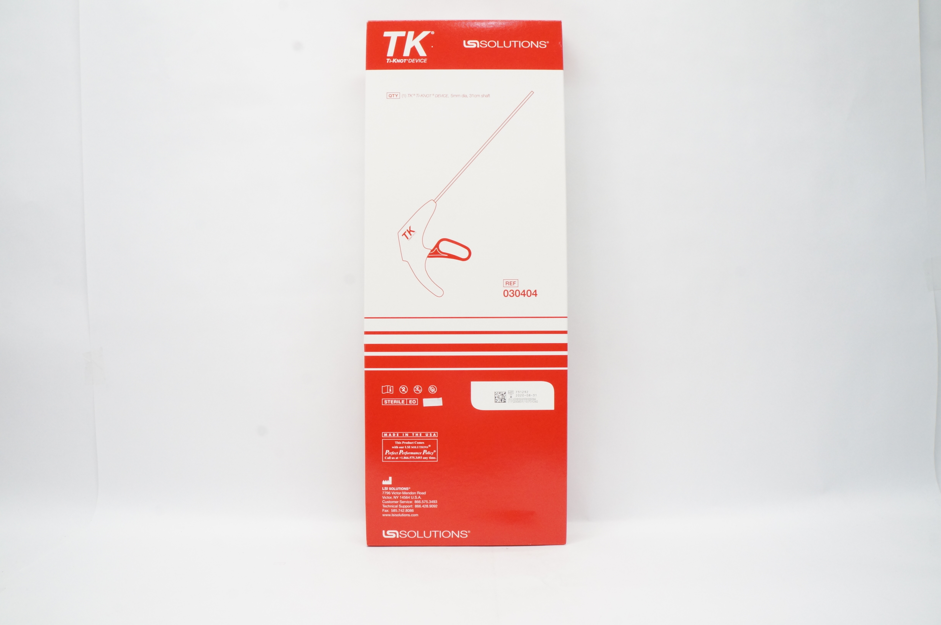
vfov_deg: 47.8
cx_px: 470
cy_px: 312
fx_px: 705
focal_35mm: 27
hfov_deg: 67.4
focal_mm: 18
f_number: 13
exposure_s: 1/30
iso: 1600
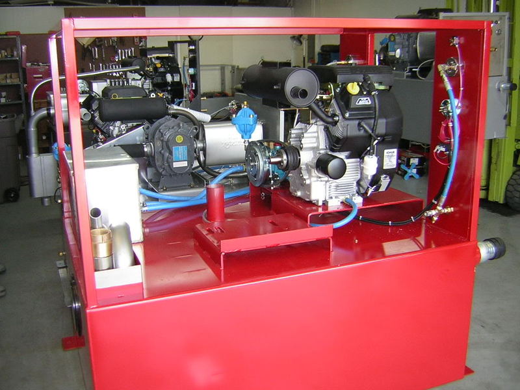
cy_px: 195
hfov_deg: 51.4
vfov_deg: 39.7
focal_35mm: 36
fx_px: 541
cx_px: 260
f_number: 2.6
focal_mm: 4.7
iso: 71
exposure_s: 1/66.3
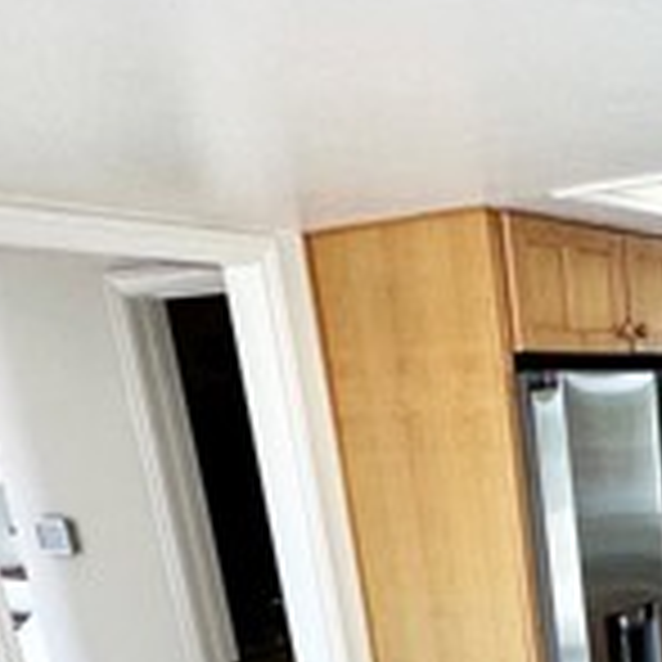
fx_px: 1168
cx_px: 788
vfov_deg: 27.1
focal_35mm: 54
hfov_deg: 27.8
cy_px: 838
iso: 64
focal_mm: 2.22
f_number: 2.2
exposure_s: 1/120
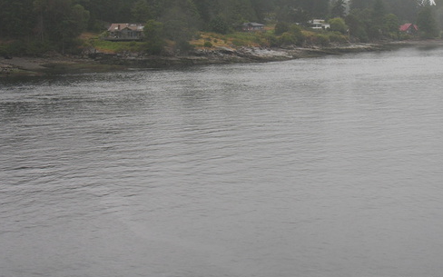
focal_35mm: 76
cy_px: 70
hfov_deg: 27.0
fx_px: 918
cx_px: 294
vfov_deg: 17.1
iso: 50
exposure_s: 1/112
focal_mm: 12.7
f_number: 5.5
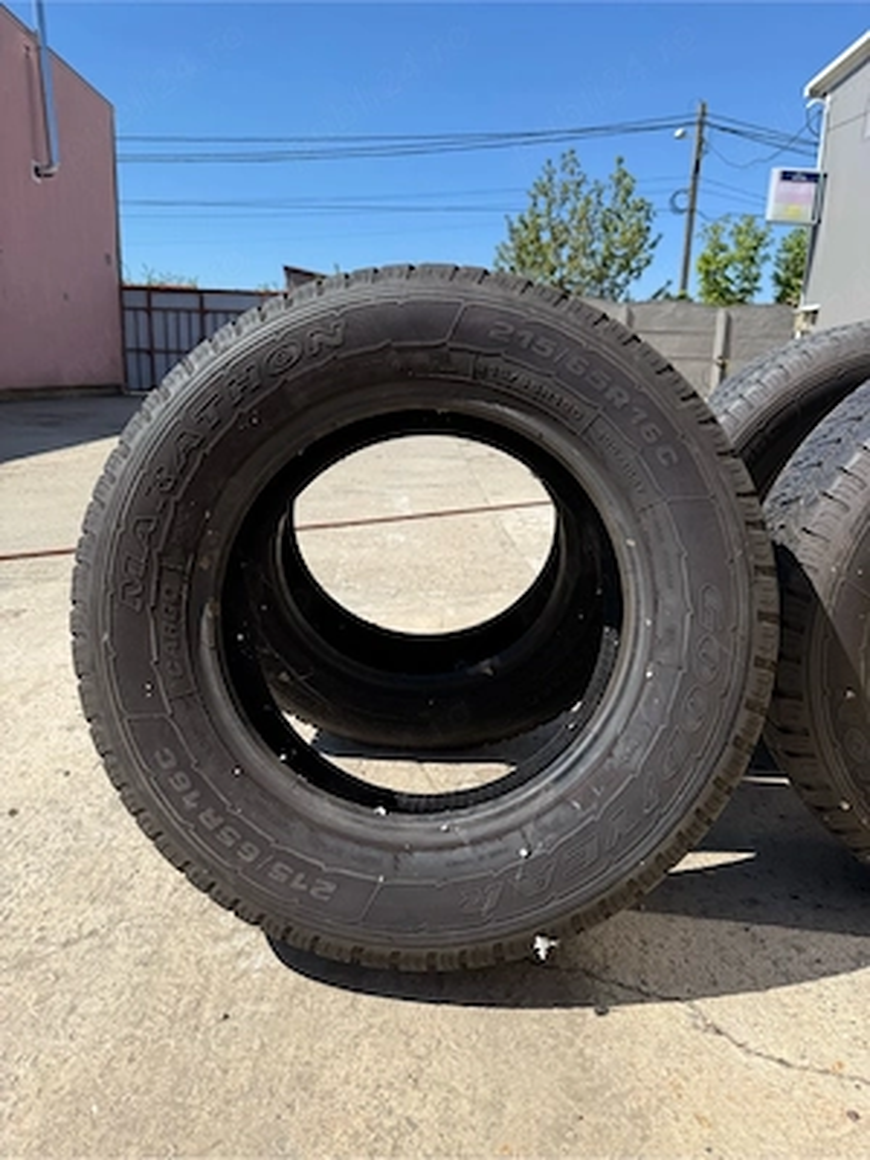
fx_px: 804
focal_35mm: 24
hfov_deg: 56.8
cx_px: 435
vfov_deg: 71.6
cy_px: 580
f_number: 1.78
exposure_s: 1/4405
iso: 80
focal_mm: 6.76
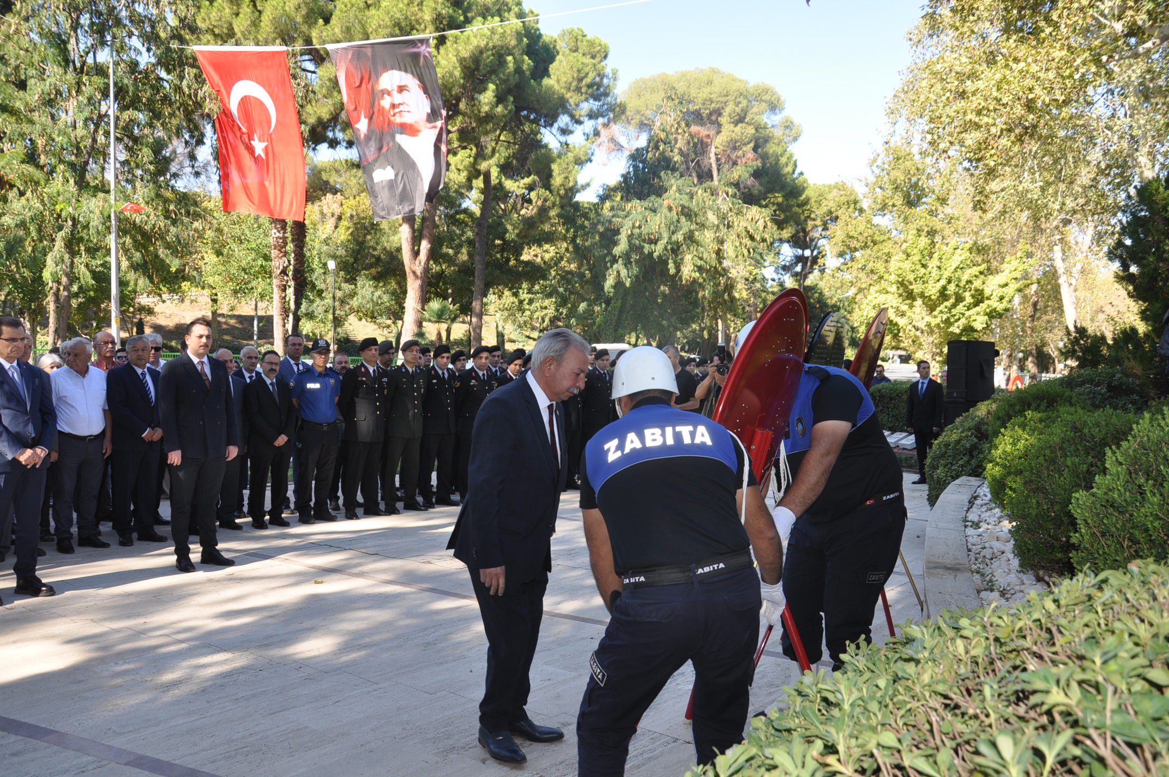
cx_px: 584
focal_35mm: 32
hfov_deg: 59.6
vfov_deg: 41.6
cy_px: 388
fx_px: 1022
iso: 200
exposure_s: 1/200
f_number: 5.6
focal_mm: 21
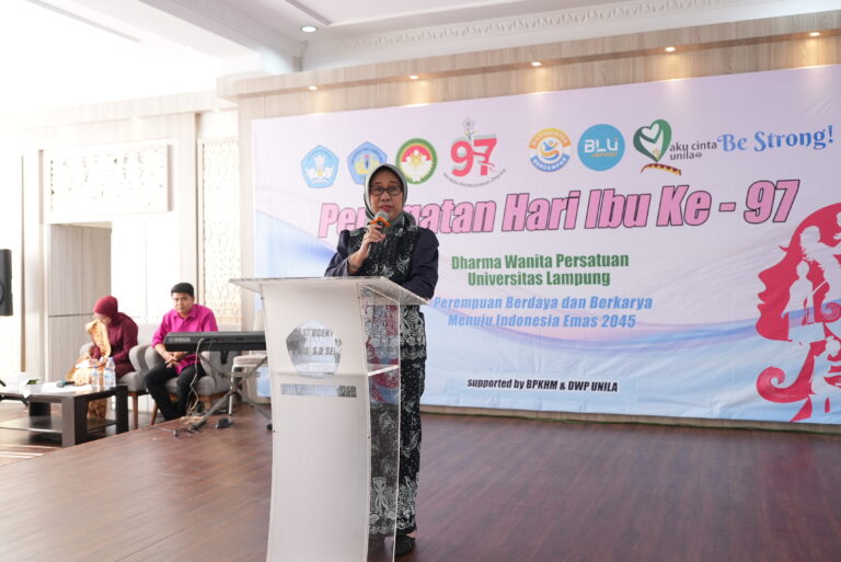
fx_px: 818
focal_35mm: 35
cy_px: 281
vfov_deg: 37.9
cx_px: 420
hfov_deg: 54.4
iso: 640
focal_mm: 35
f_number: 3.2
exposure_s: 1/125
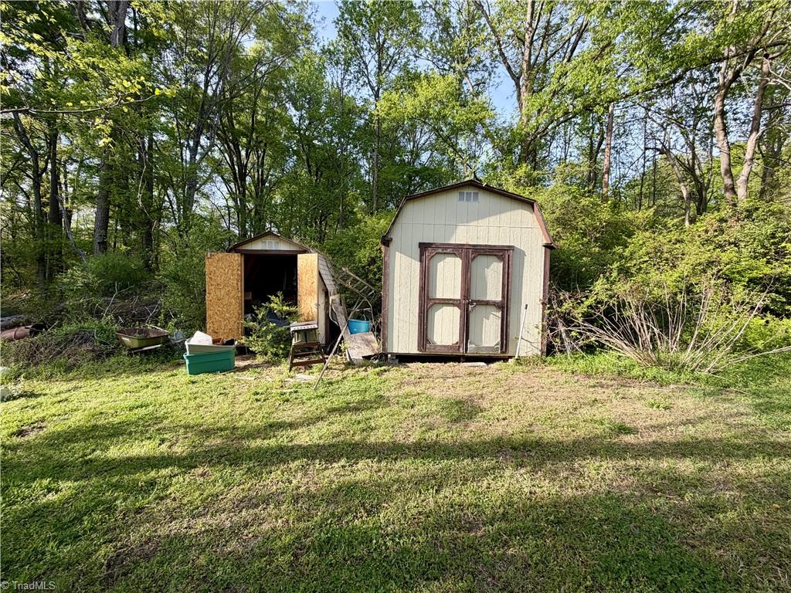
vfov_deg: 85.7
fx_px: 320
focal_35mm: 14
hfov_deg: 102.1
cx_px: 396
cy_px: 296
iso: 64
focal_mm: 2.22
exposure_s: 1/482
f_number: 2.2
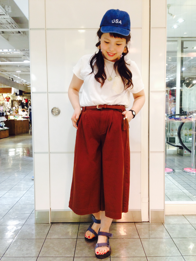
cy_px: 130
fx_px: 249
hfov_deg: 42.9
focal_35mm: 33
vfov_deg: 55.4
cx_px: 98
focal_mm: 4.12
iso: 100
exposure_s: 1/20
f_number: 2.4
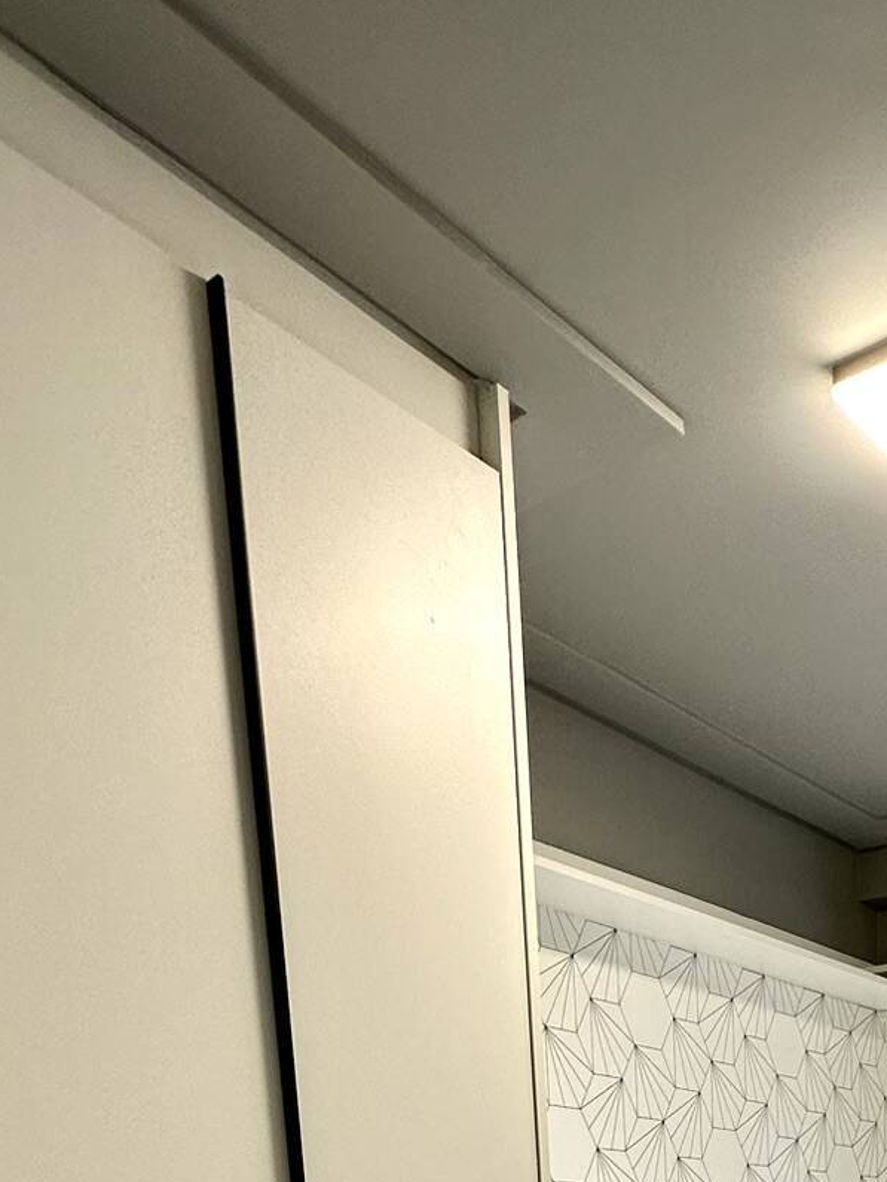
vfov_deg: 36.5
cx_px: 899
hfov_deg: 35.6
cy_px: 1486
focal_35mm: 36
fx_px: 1230
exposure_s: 1/120
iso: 80
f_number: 2.2
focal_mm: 2.22
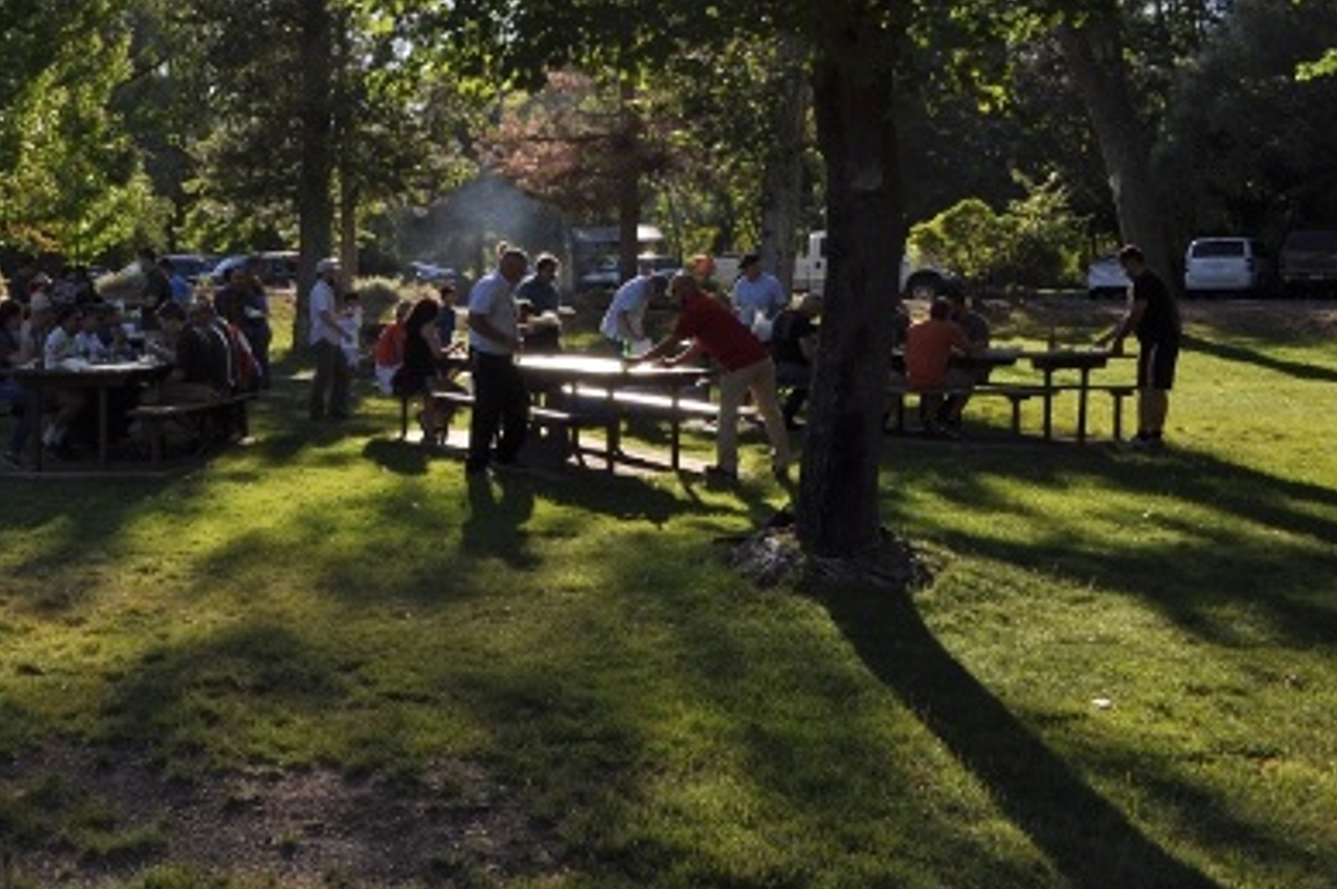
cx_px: 183
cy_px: 341
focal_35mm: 48
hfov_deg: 38.8
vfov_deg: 27.9
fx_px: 1781
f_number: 9
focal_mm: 18
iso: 200
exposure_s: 1/320
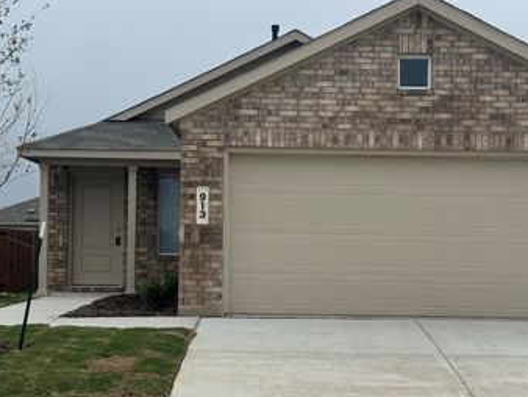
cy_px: 215
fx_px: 1084
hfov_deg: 27.4
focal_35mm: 71
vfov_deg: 20.7
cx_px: 300
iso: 64
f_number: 1.78
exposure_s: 1/3817
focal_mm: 6.76
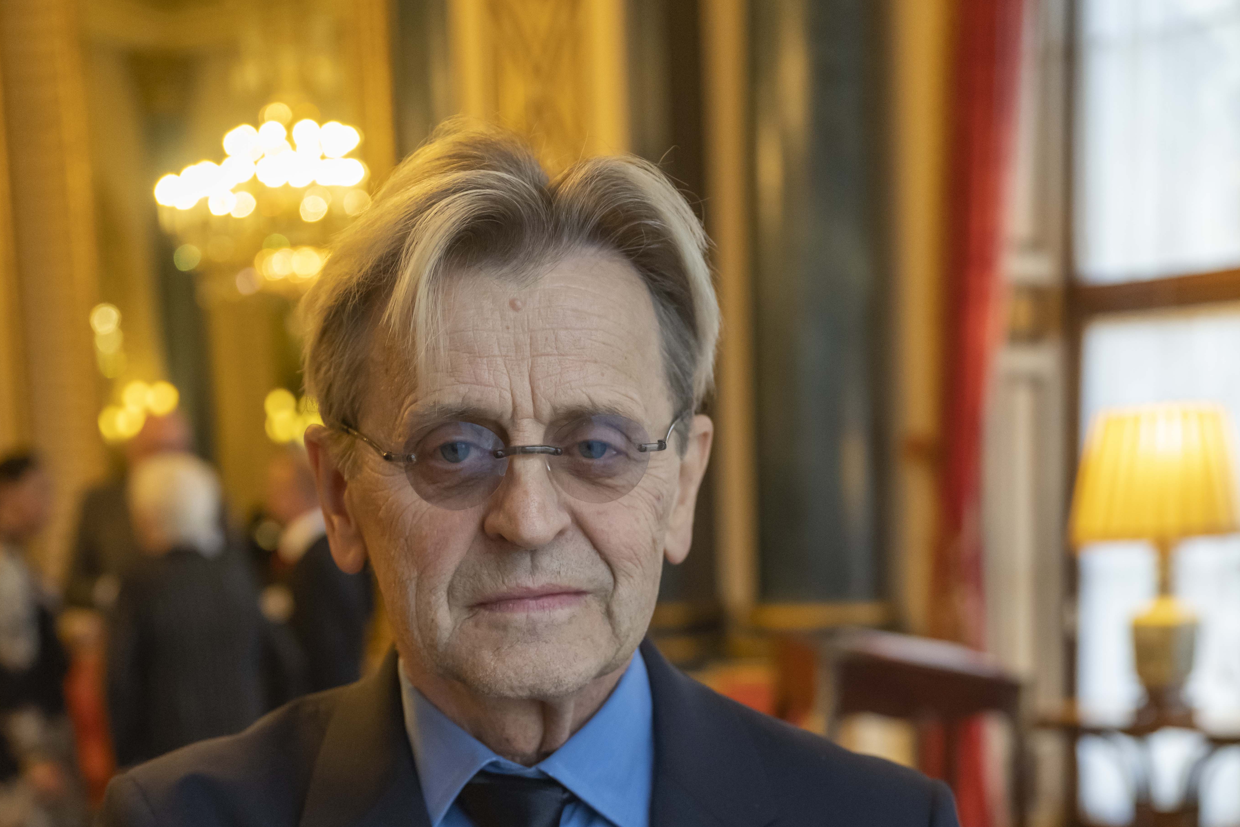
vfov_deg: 22.0
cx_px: 623
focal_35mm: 59
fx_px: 2032
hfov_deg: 33.9
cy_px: 851
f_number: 3.2
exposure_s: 1/160
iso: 2000
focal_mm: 39
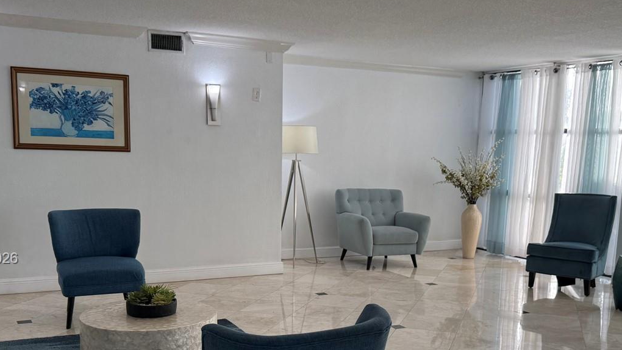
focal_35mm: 41
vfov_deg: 28.6
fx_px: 676
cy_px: 259
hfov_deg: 49.4
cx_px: 316
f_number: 1.78
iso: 100
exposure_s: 1/514
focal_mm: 6.76
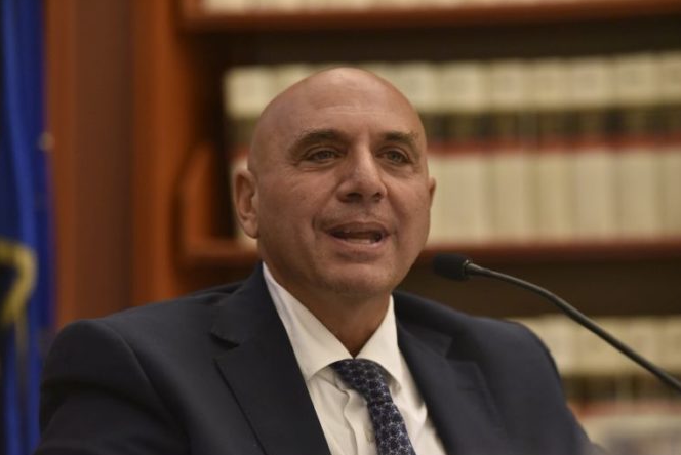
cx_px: 338
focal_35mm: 131
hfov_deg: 15.6
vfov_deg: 10.5
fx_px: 2480
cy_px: 233
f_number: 2.8
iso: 4000
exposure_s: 1/125
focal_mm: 125
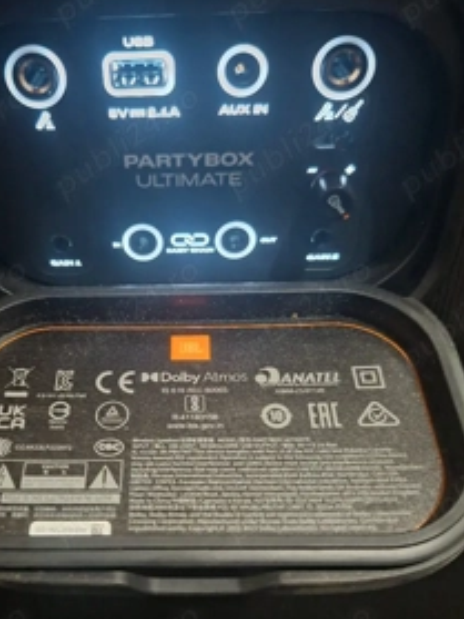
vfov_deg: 55.3
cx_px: 171
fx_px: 590
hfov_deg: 42.6
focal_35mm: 33
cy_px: 342
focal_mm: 5.54
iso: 1250
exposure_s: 1/14
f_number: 1.8
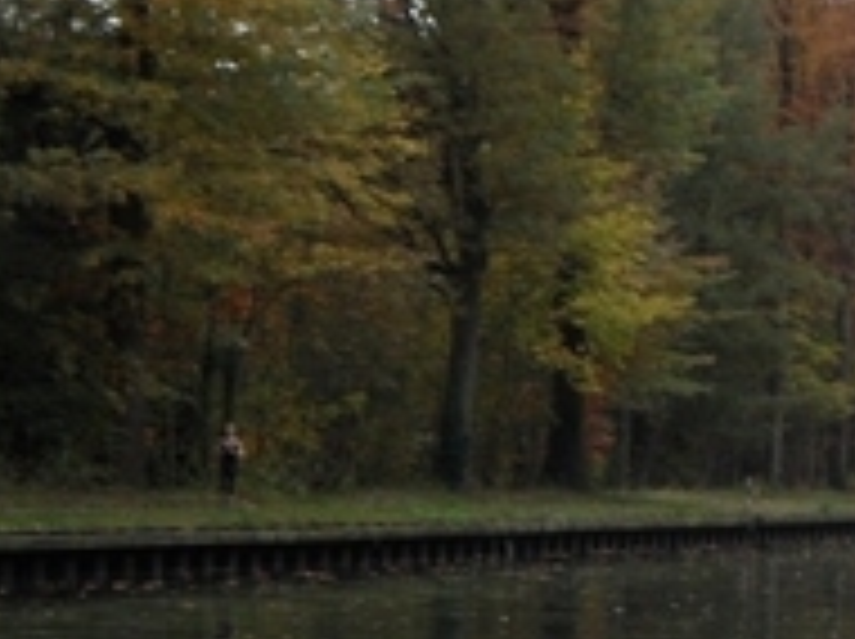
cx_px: 860
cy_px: 126
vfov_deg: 9.3
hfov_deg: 12.4
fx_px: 3898
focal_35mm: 158
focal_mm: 8.2
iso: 100
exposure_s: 1/90
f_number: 3.8
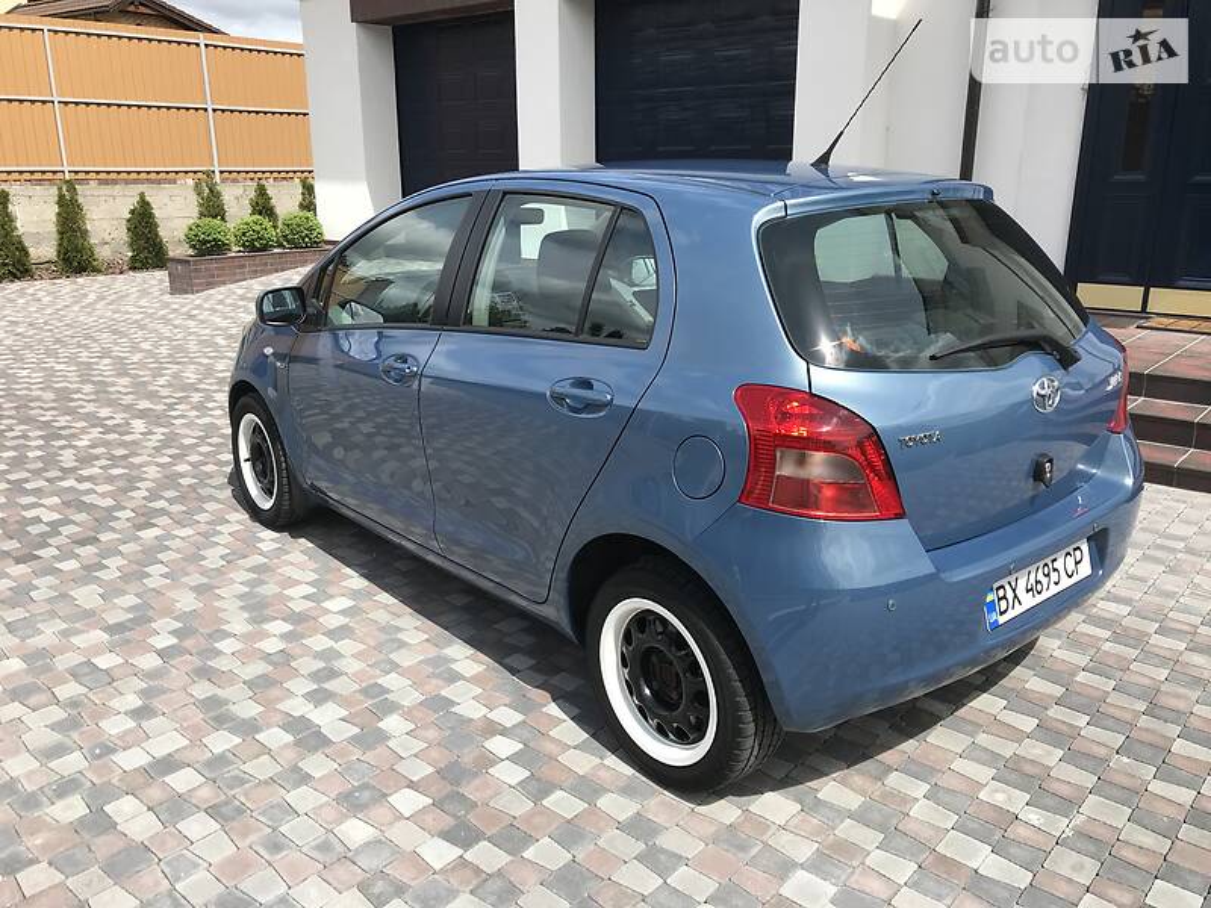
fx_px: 980
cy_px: 454
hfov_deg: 63.4
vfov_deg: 49.7
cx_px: 606
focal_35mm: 28
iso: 20
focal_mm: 4
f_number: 1.8
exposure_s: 1/1880
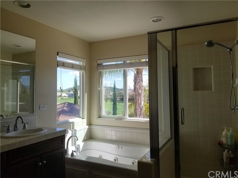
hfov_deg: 67.3
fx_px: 179
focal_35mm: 26
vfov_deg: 53.1
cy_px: 89
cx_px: 119
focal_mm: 4.25
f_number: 1.7
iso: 50
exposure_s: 1/778
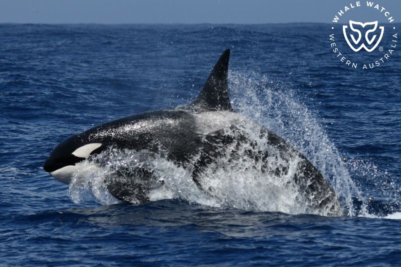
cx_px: 200
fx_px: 2450
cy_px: 134
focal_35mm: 220
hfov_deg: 9.4
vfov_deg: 6.2
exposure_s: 1/8000
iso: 560
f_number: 5.6
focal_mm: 220
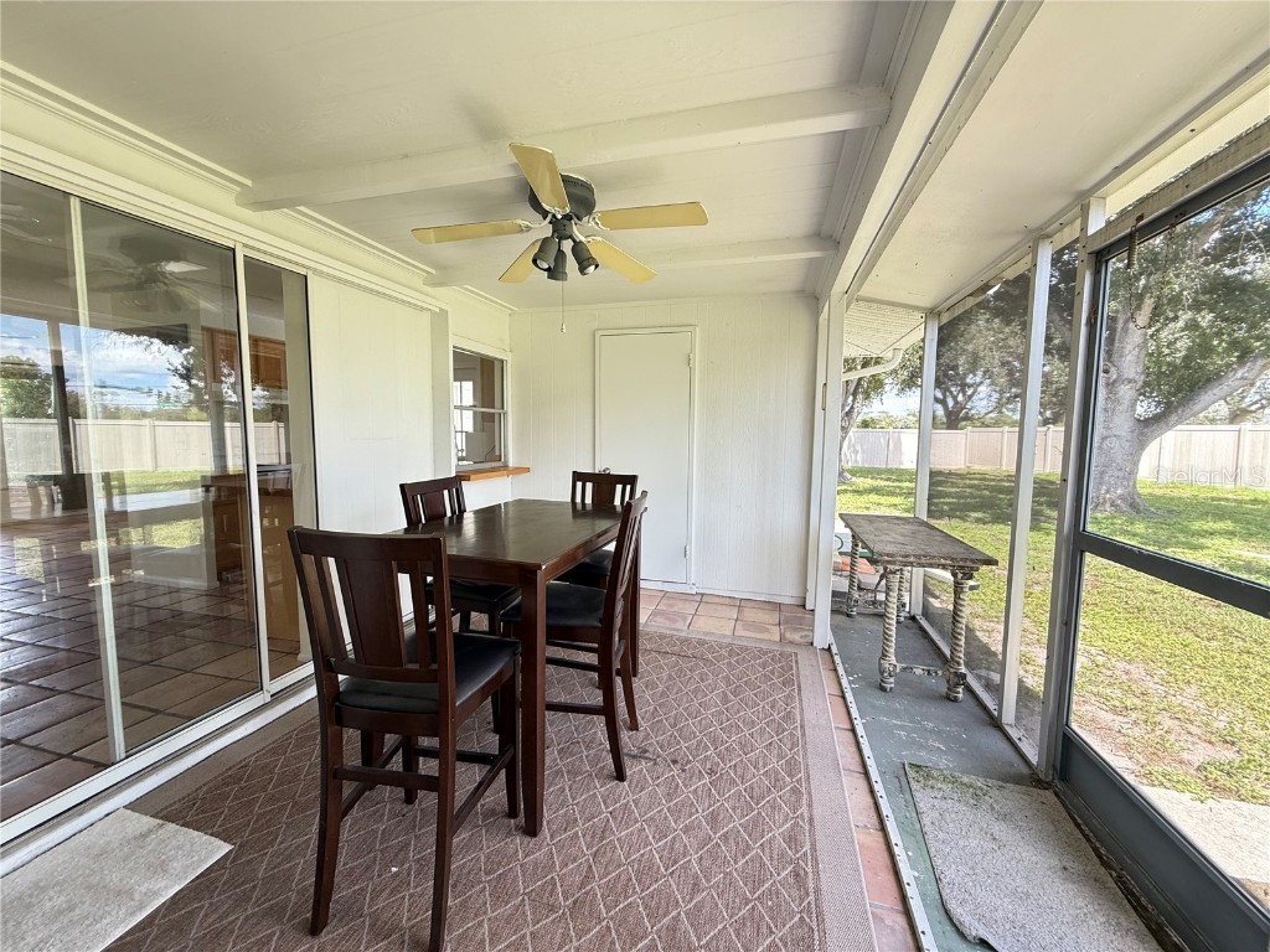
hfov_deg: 102.1
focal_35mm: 14
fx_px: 514
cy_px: 476
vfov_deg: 85.7
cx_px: 635
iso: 100
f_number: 2.2
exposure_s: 1/99
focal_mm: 2.22
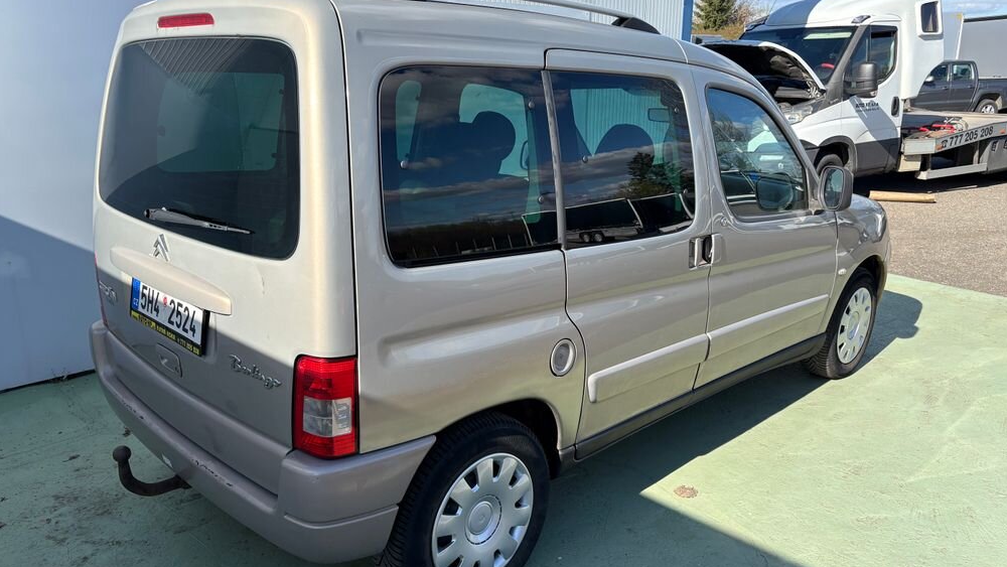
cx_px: 495
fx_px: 775
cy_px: 298
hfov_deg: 66.1
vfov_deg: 40.2
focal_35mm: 29
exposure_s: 1/2012
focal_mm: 5.96
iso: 50
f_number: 1.6
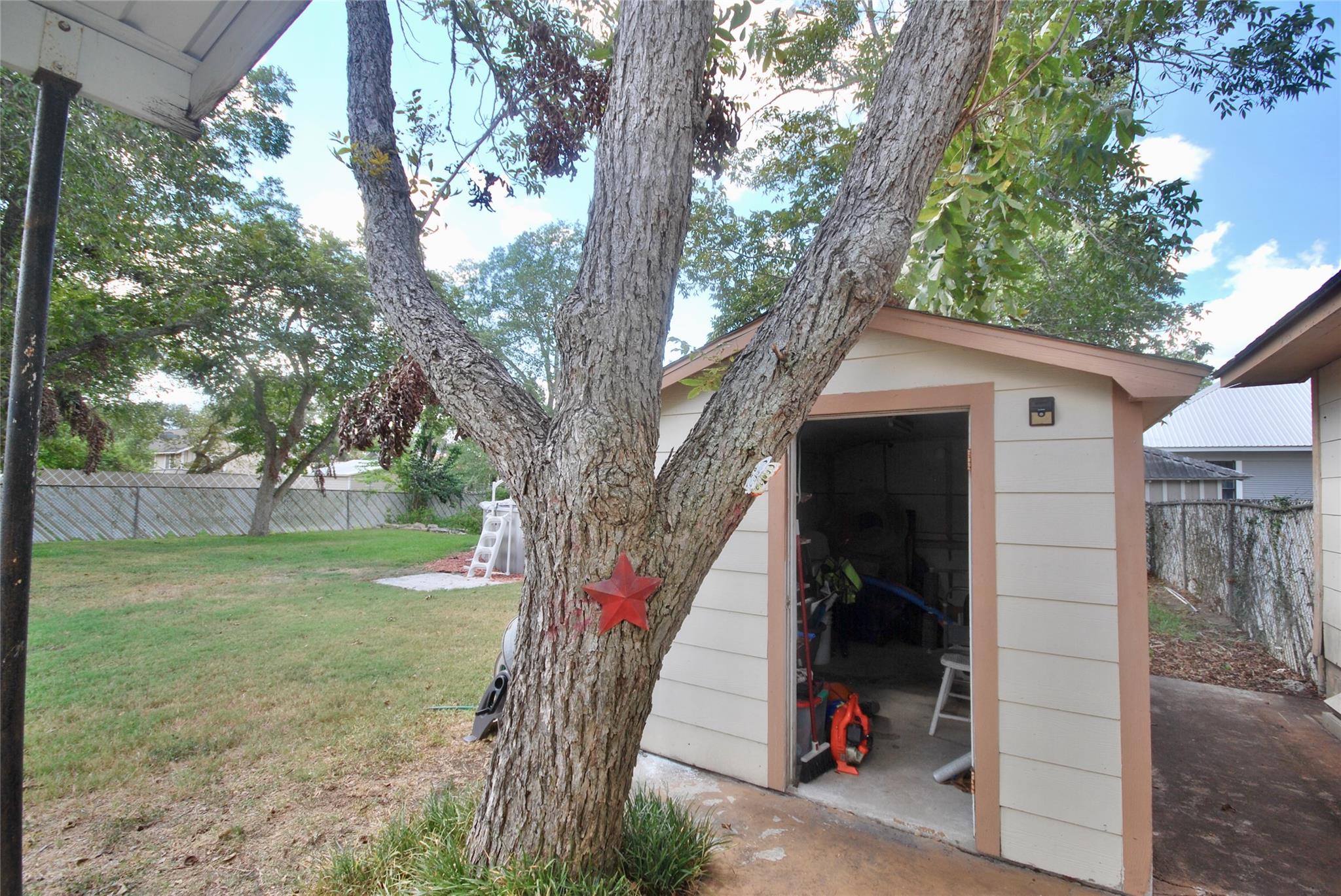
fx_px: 559
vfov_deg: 77.5
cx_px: 670
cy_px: 448
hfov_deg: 100.3
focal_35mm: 15
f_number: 5.6
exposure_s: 1/125
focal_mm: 10
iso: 100
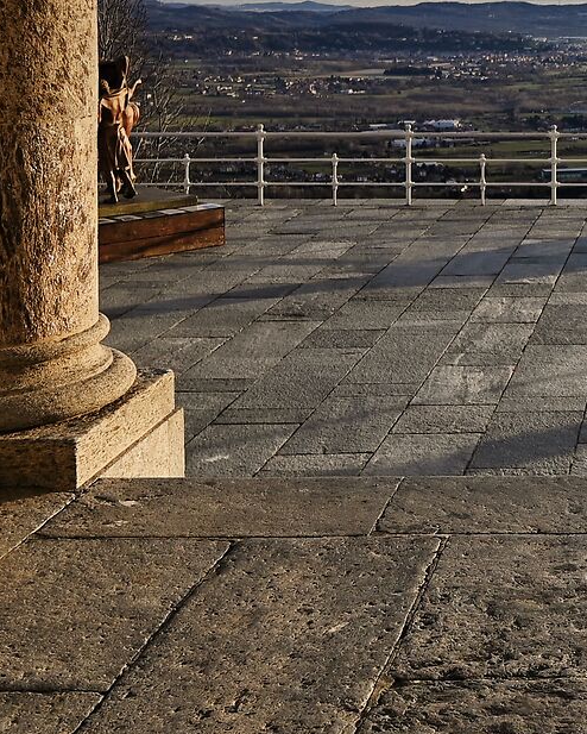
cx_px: 739
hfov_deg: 22.3
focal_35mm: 62
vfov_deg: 28.7
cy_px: 16
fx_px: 1346
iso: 100
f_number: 2.8
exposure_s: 1/1600
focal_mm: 17
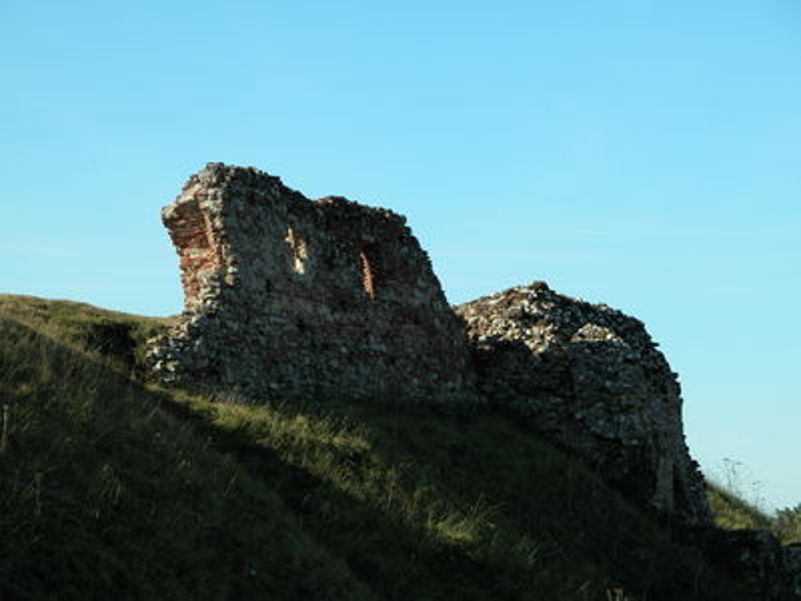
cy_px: 300
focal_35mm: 136
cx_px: 400
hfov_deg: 14.5
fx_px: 3147
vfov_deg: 10.9
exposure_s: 1/338
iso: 100
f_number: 5.4
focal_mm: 34.7
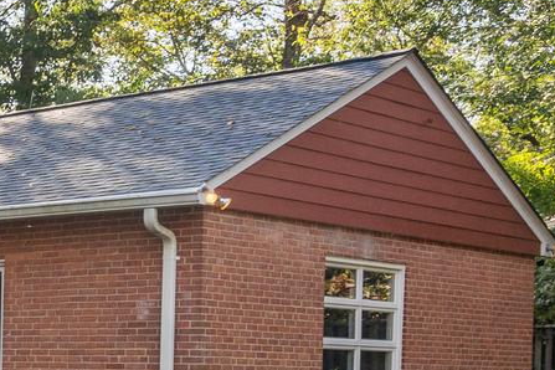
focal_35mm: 87
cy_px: 372
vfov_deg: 15.4
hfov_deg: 17.9
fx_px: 1341
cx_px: -482
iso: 200
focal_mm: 19
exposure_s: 1/200
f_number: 8
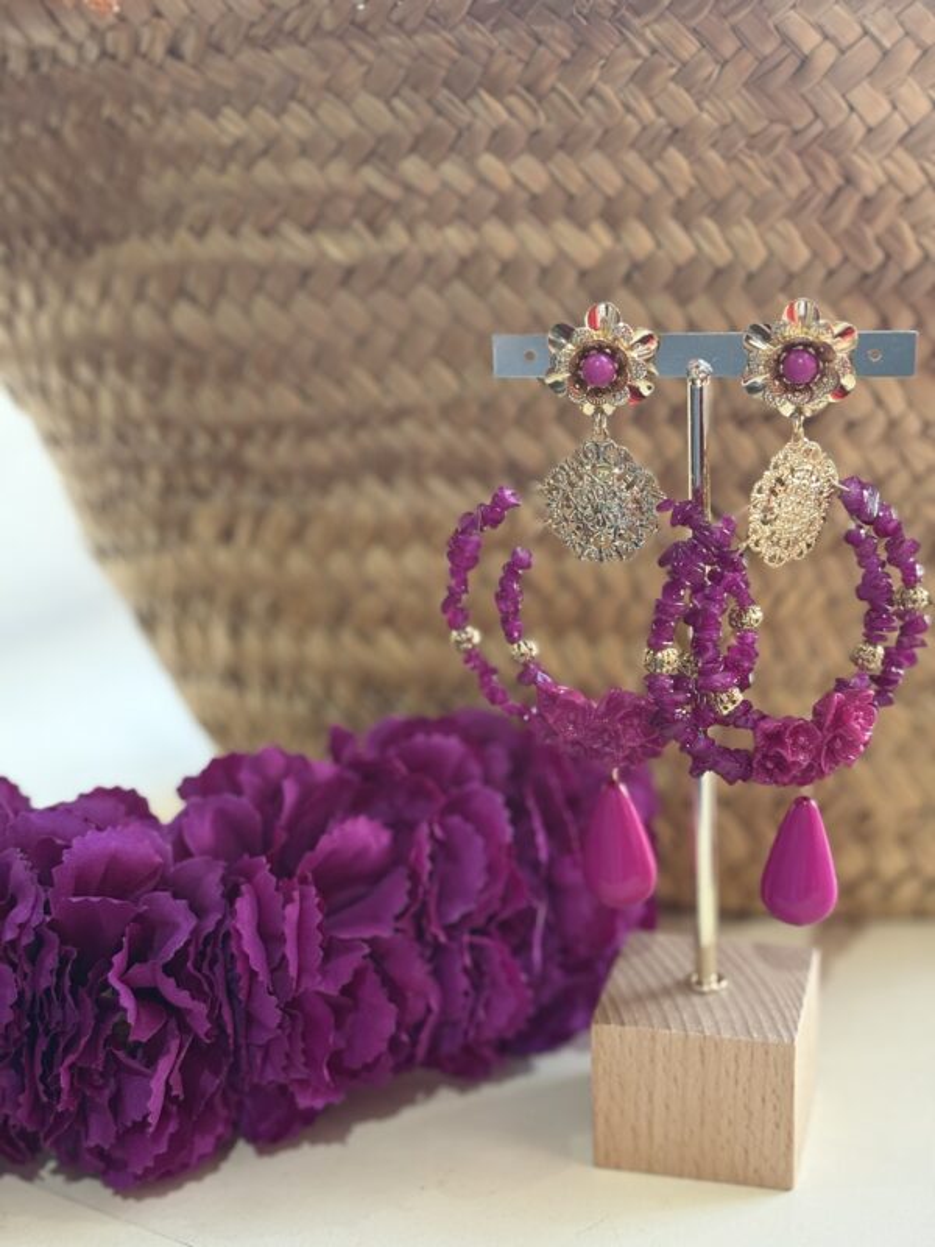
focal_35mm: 52
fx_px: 1873
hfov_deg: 28.0
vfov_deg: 36.8
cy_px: 624
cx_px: 468
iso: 125
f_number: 1.6
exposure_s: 1/50
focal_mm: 5.96
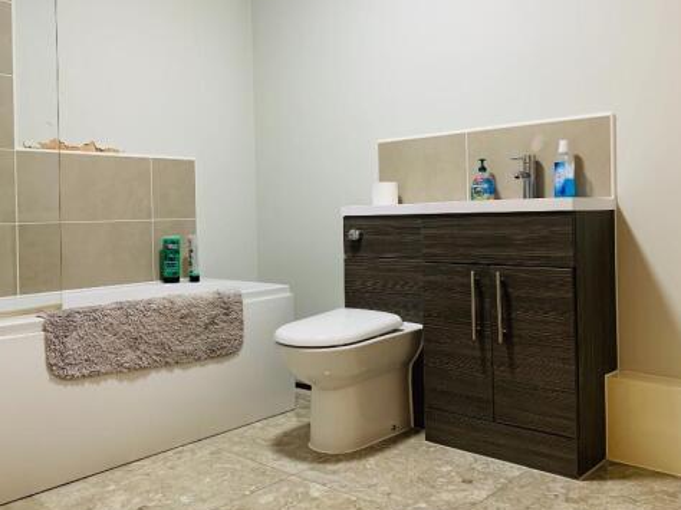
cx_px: 384
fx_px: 629
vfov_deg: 44.0
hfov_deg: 56.7
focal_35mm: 32
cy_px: 222
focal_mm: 4.25
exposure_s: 1/50
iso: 160
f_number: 1.8
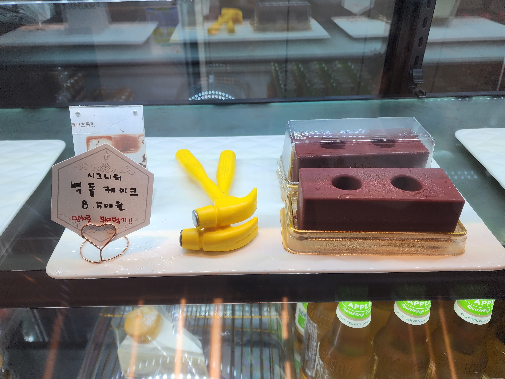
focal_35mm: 27
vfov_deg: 51.3
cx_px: 238
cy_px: 205
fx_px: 394
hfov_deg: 65.3
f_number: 1.8
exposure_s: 1/120
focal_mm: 6.4
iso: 32
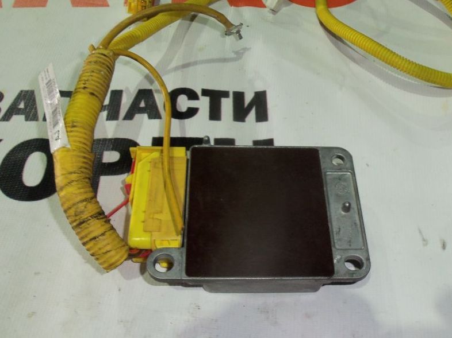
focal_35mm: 29
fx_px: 379
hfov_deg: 61.7
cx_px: 226
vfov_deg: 48.2
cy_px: 169
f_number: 3.4
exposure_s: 1/30
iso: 100
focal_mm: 5.2
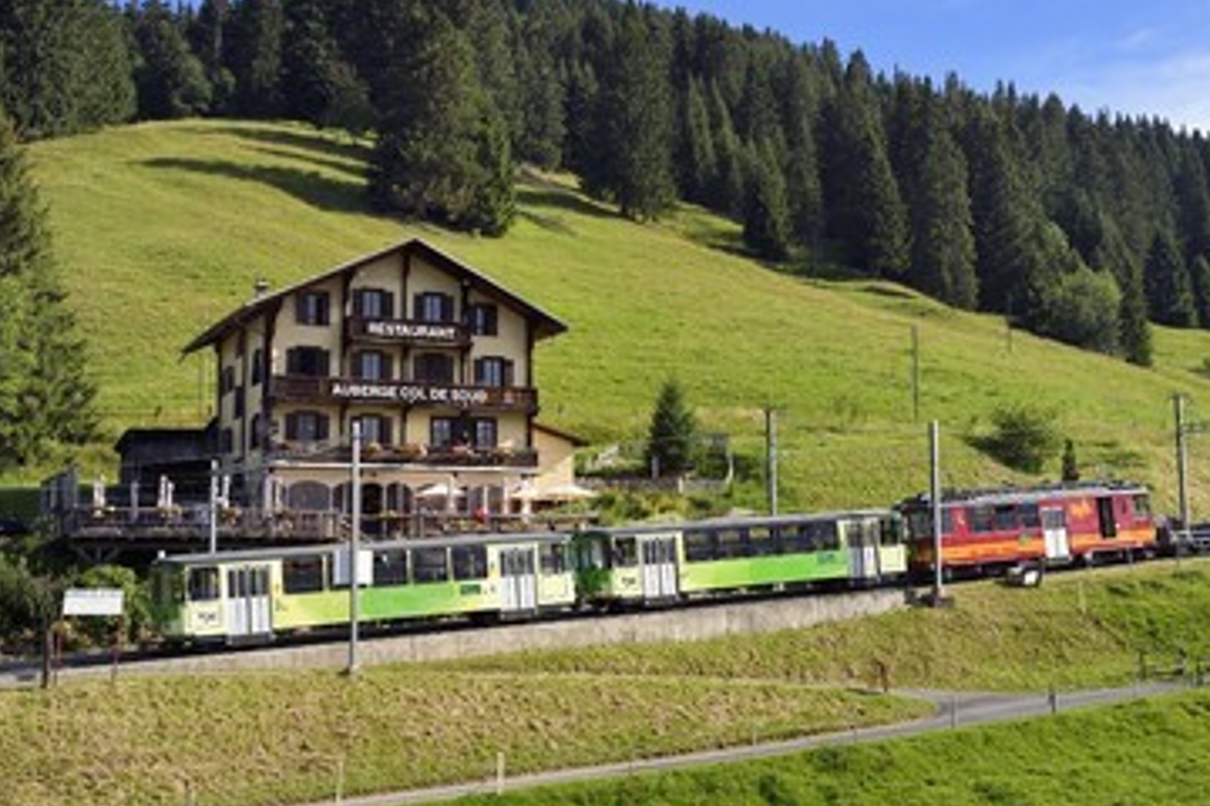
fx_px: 1882
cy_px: 386
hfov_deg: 35.6
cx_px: 676
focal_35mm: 56
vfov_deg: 24.2
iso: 200
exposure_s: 1/250
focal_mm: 48
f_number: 10
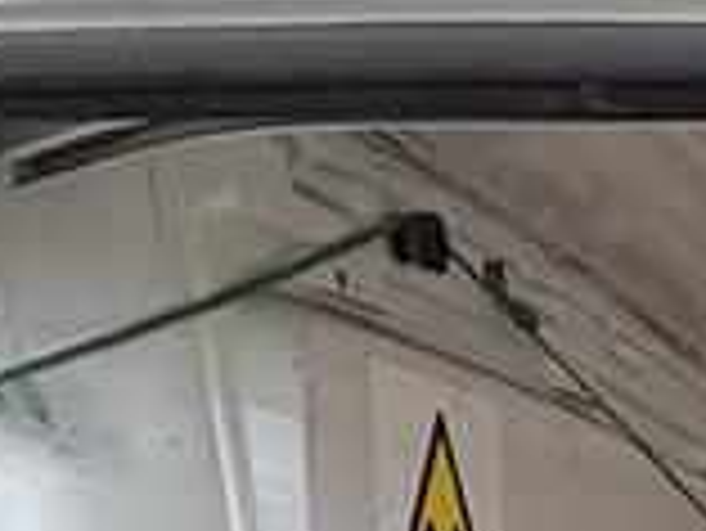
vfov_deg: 13.9
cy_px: 1215
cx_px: 1192
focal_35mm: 80
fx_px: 1633
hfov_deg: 19.6
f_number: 2.2
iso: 64
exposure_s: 1/127
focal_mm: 2.22
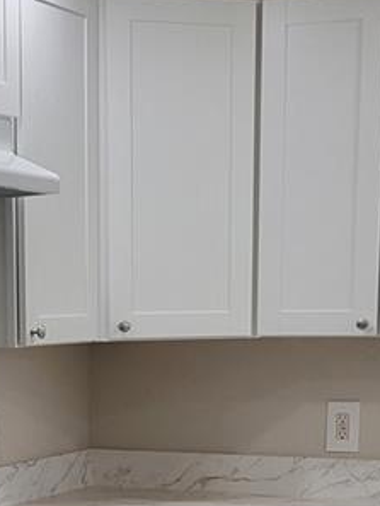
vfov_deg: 17.5
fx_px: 1536
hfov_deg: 14.0
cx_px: 90
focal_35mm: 105
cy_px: 675
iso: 80
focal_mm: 5.4
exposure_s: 1/120
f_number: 1.8
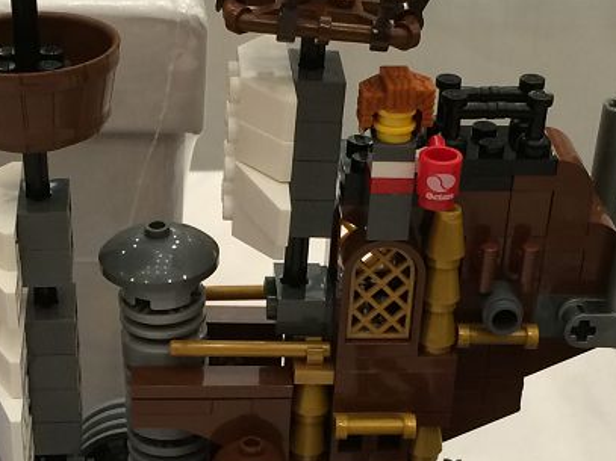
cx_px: 244
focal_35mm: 93
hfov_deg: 21.1
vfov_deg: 15.7
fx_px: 1654
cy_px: 419
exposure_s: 1/30
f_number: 2.2
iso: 100
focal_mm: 4.15
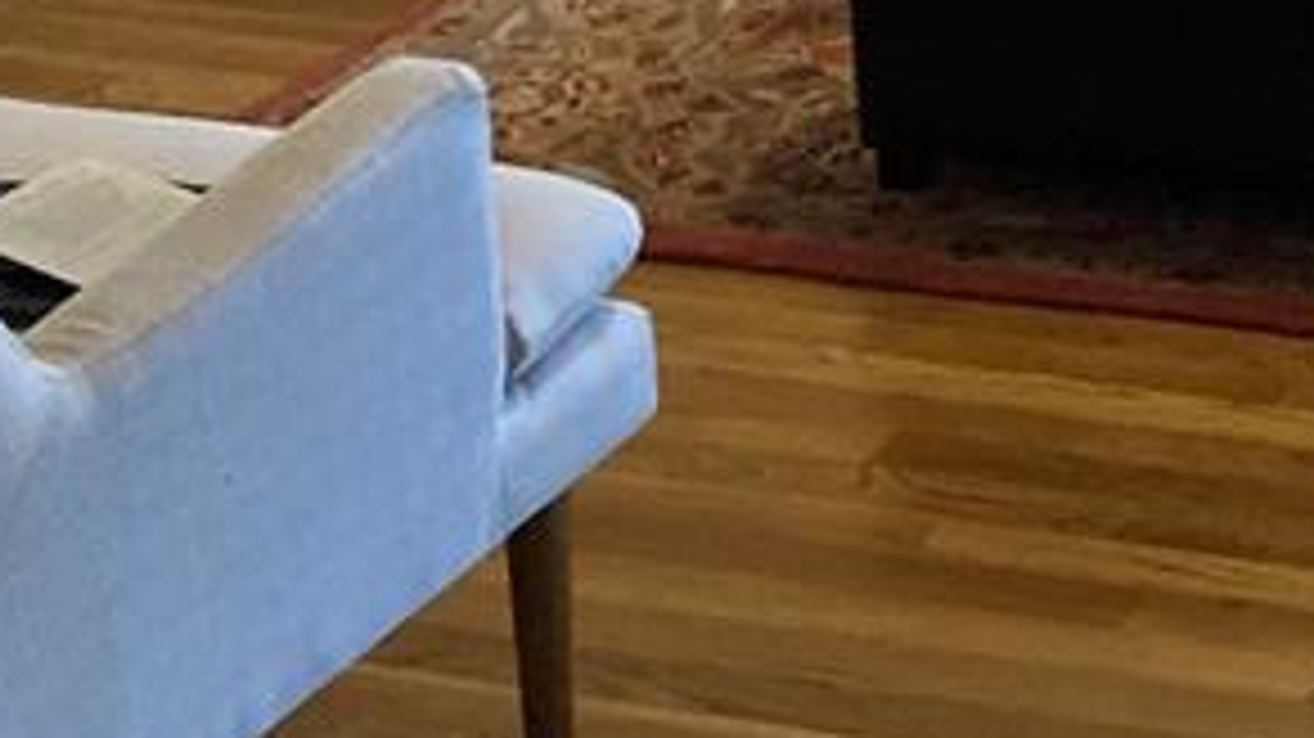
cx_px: 2169
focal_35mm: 107
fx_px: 3727
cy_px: -862
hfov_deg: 17.3
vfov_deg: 10.2
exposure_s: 1/60
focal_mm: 3.99
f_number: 1.8
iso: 250
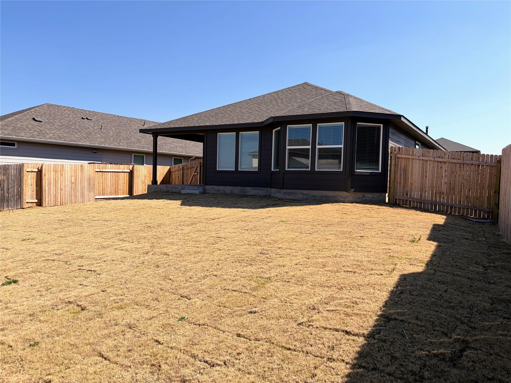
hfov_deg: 67.3
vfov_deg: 53.1
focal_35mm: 26
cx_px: 256
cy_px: 192
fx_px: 384
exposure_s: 1/4950
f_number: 1.6
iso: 50
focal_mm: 5.96
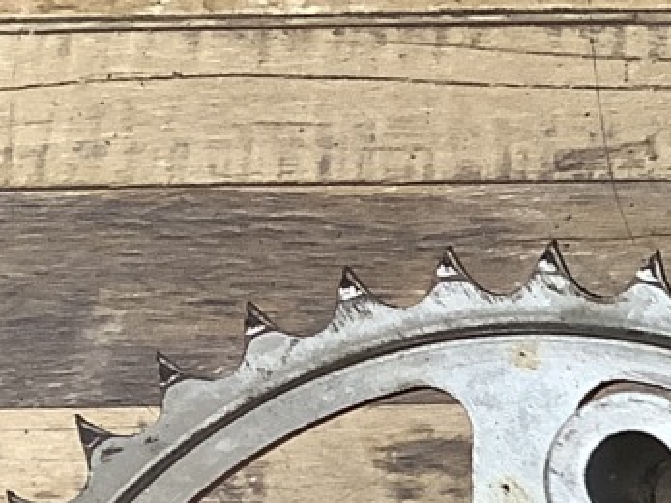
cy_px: 788
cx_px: 1328
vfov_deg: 9.7
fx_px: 2848
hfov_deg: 12.0
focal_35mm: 147
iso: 125
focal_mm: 3.3
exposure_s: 1/50
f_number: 2.4
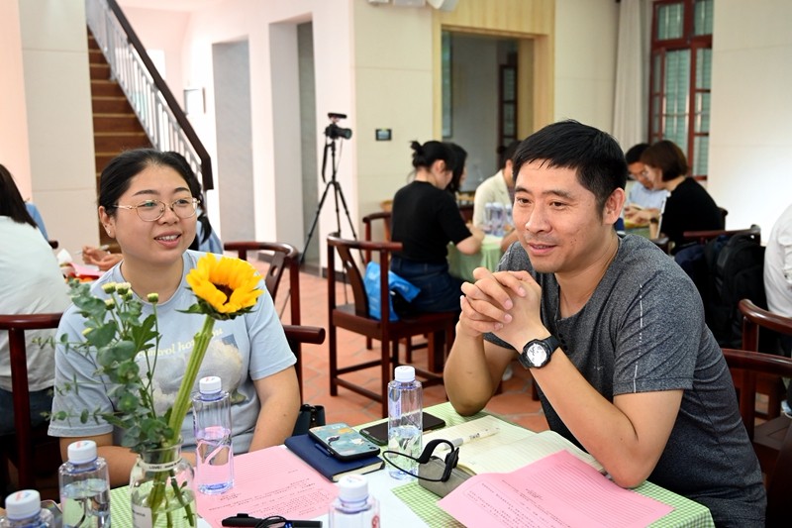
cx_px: 396
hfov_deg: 58.0
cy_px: 264
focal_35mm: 32
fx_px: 715
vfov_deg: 40.5
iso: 2000
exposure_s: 1/125
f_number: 4
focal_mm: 32.5
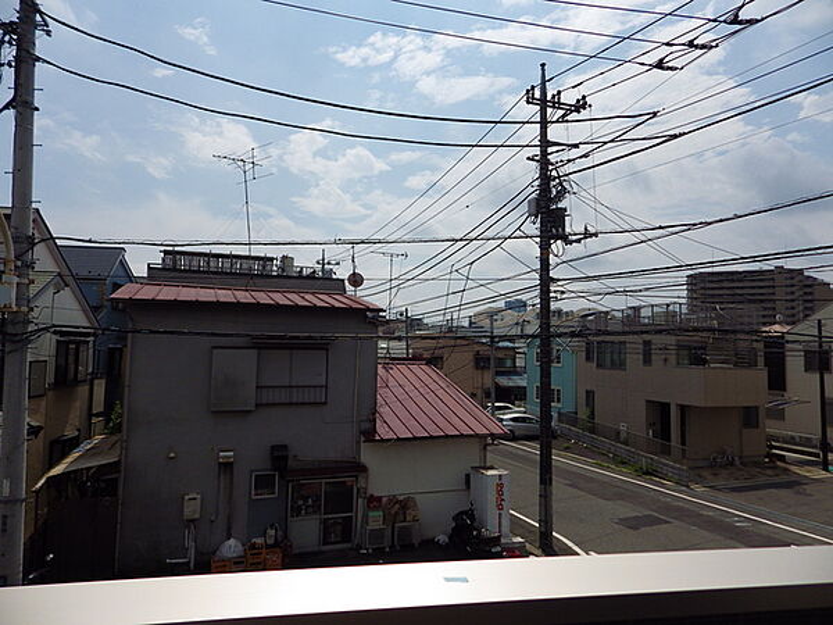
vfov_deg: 61.1
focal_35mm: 22
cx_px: 416
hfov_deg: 76.4
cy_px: 312
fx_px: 529
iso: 100
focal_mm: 4
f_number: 9.7
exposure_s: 1/400
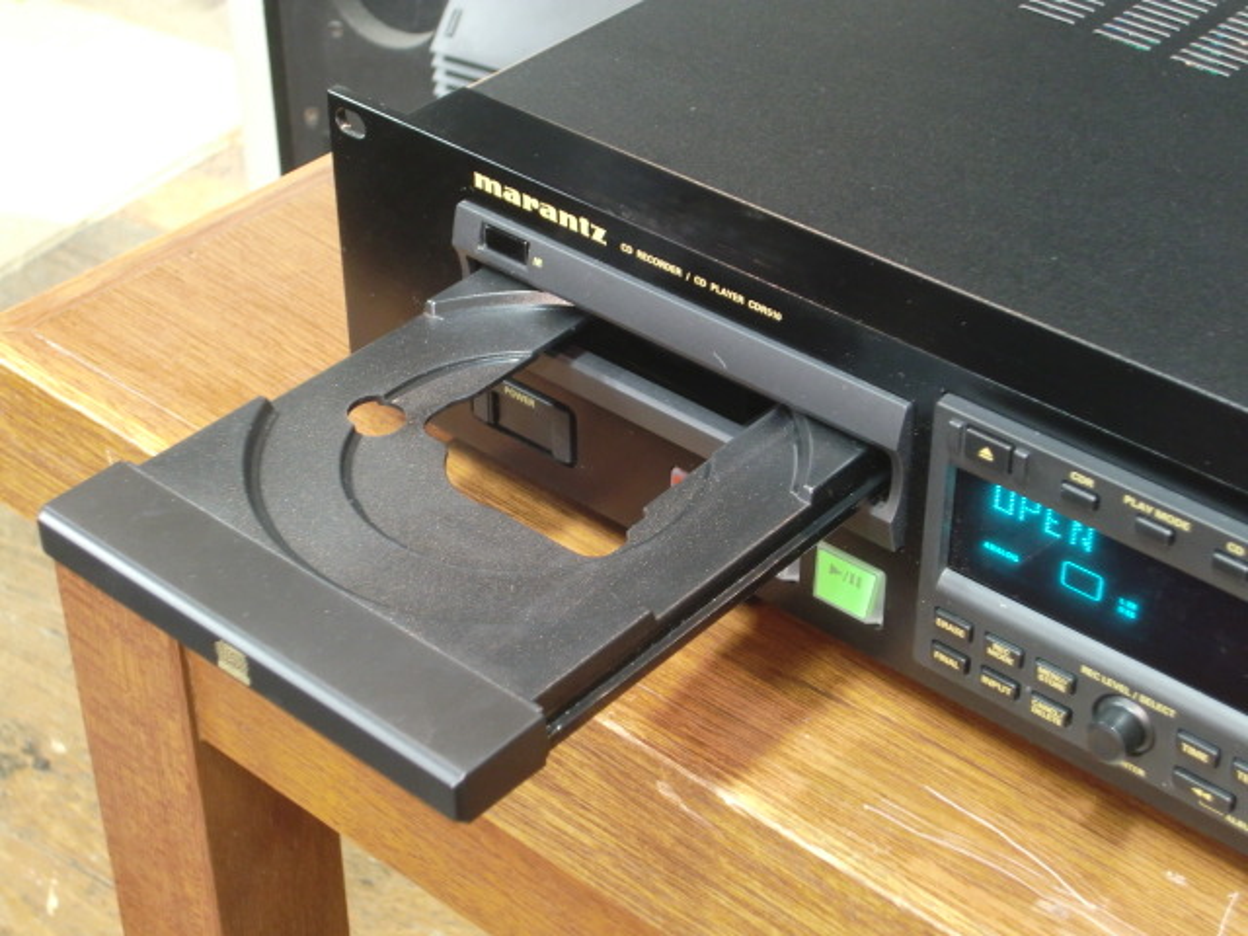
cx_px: 624
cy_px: 468
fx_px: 2379
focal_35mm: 66
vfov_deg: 22.3
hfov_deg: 29.4
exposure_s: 1/2
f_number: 4.1
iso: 200
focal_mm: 11.7
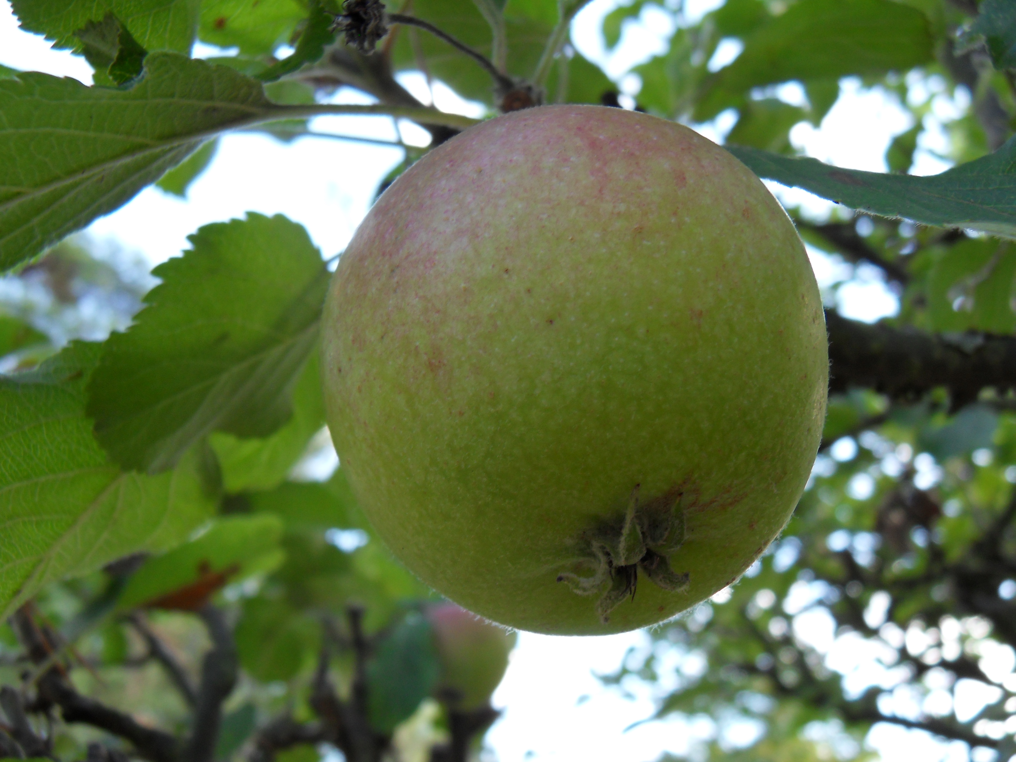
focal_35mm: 32
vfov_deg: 44.2
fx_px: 939
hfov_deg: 56.8
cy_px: 381
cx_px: 508
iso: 100
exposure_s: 1/60
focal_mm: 5.6
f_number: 3.7
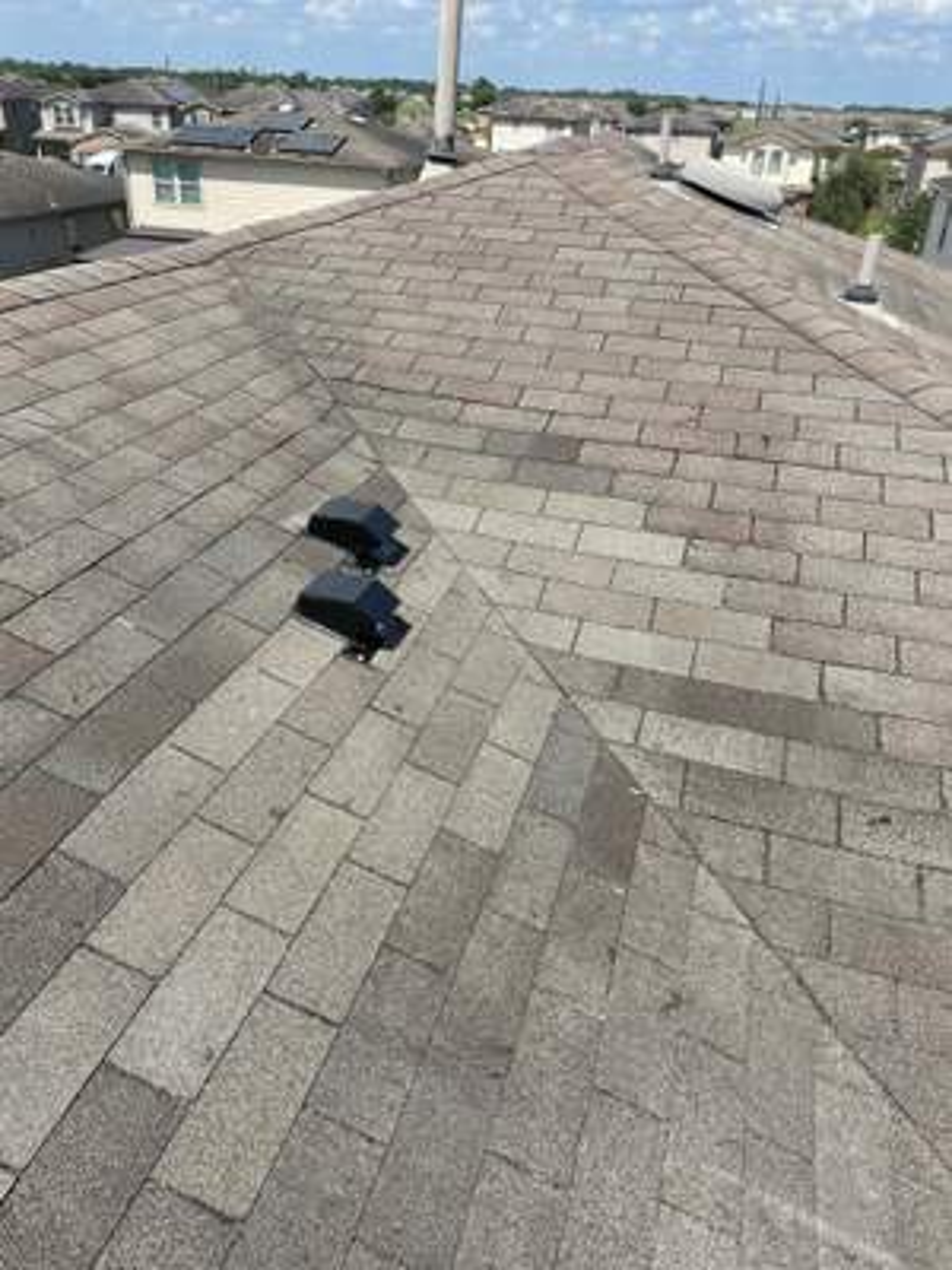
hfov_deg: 53.1
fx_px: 953
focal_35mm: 26
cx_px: 476
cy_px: 635
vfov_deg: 67.3
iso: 32
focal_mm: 4.2
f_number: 1.6
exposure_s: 1/3731
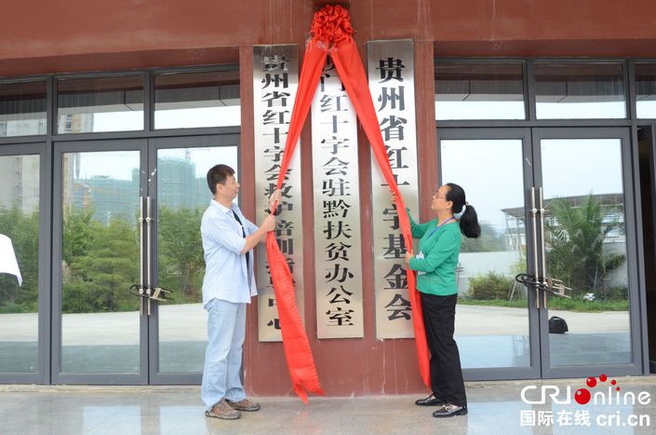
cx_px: 328
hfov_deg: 53.2
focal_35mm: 36
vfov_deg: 36.7
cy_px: 218
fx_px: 655
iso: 1000
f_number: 8
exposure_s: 1/250
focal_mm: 24
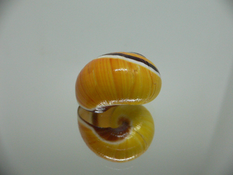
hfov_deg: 52.6
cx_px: 116
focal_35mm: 35
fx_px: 236
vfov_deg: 40.7
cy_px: 88
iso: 200
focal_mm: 4.6
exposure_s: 1/60
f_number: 2.8
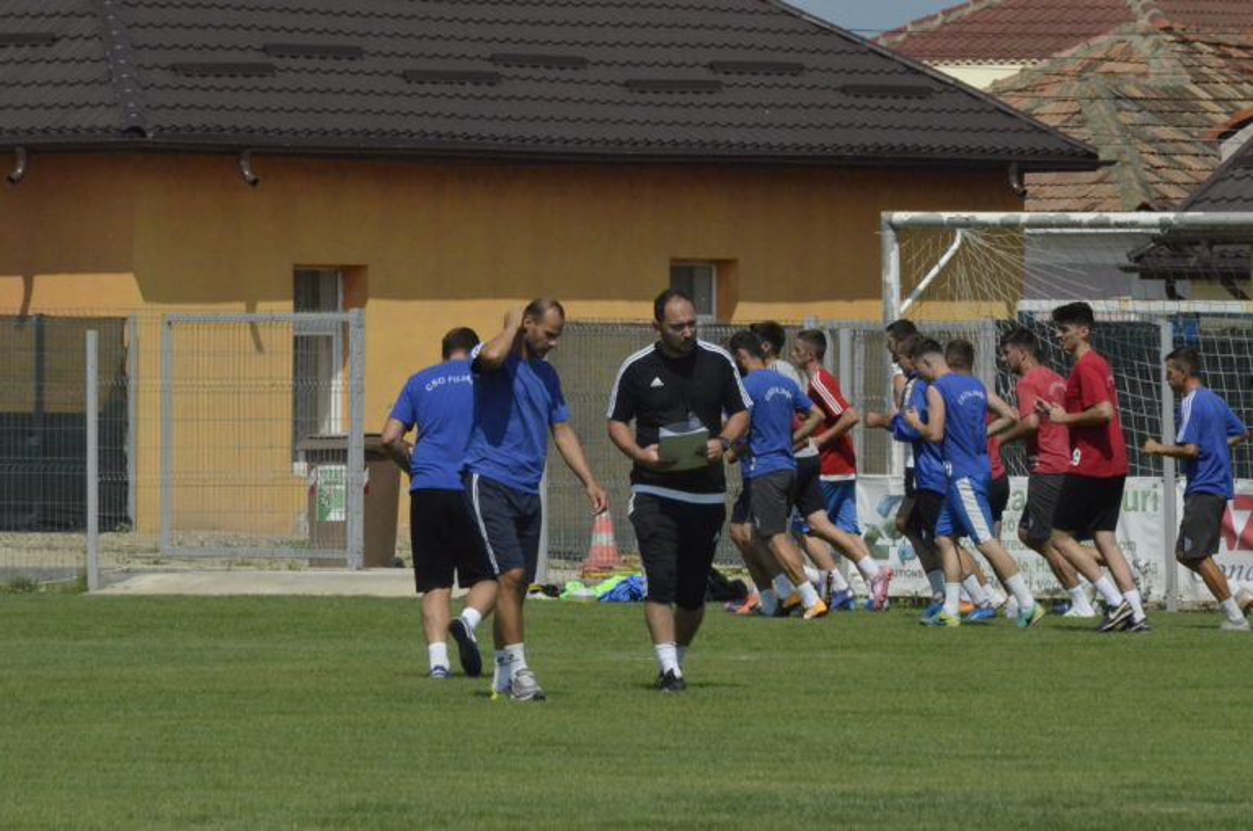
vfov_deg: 3.7
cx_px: 626
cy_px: 416
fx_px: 13028
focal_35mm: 375
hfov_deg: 5.5
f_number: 20
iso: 5000
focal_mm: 250
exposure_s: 1/4000
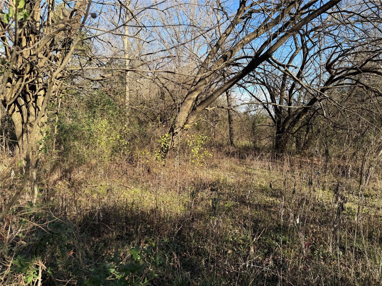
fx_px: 265
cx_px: 191
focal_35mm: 24
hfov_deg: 71.6
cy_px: 143
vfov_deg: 56.8
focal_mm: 6.76
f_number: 1.78
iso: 80
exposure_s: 1/1337
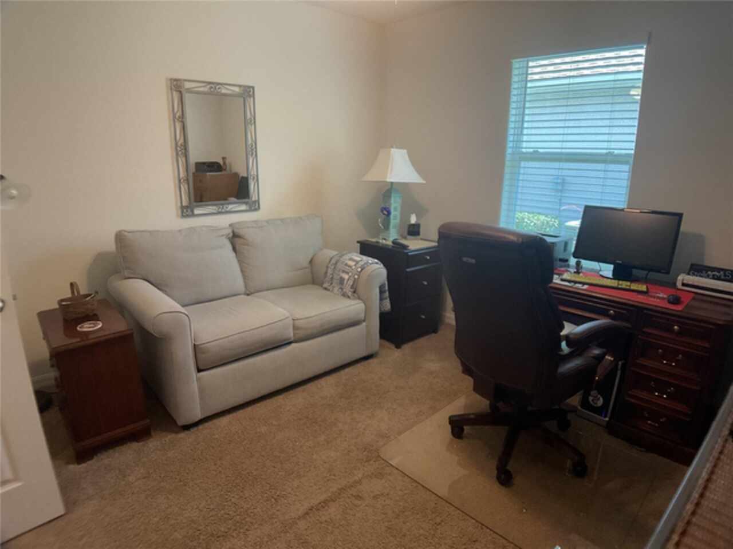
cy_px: 274
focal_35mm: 29
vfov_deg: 48.2
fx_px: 614
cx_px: 366
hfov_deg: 61.7
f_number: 1.8
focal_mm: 3
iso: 64
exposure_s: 1/120
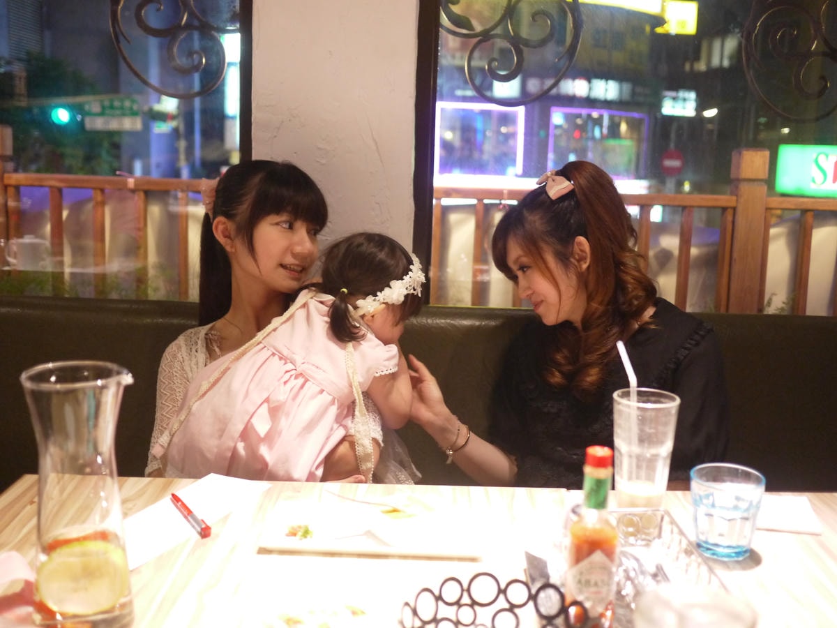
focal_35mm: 40
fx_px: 967
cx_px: 418
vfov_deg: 36.0
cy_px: 314
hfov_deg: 46.8
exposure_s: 1/50
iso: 800
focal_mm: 20
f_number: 1.7
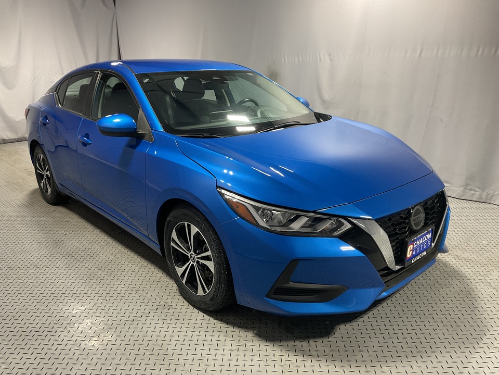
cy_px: 188
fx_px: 418
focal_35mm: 29
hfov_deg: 61.7
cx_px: 250
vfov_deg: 48.2
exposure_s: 1/50
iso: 40
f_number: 1.8
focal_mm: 3
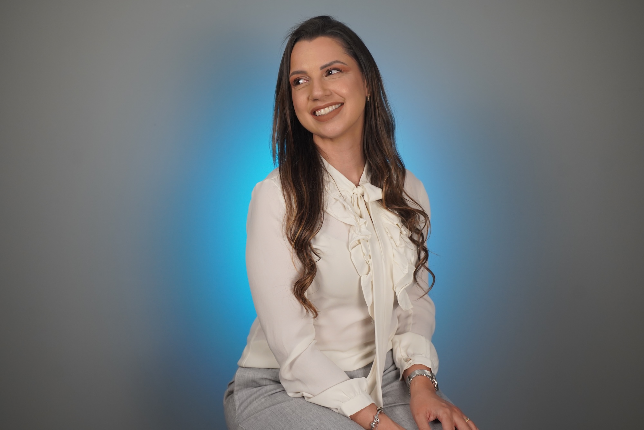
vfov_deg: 35.0
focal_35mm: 38
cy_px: 215
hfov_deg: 50.7
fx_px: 680
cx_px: 322
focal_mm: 38
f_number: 4
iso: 1250
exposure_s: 1/160
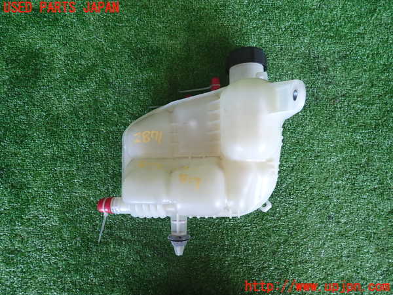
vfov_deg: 54.9
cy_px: 148
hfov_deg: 69.4
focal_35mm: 25
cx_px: 196
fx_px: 284
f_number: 2
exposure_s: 1/60
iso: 200
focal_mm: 4.5
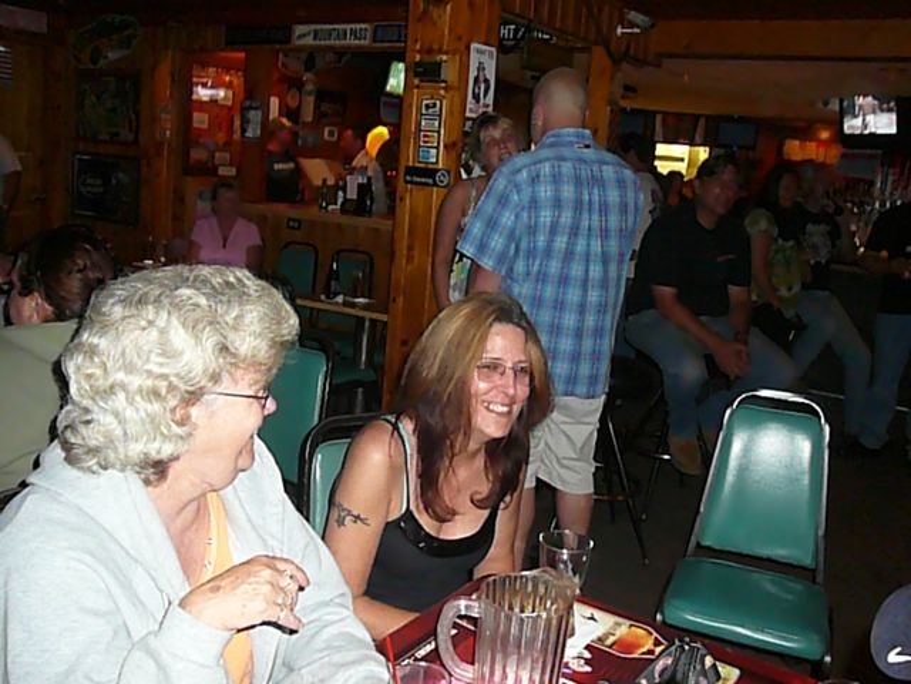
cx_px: 456
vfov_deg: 40.7
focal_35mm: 35
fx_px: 921
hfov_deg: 52.6
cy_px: 342
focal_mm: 5.2
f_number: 2.8
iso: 800
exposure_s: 1/30
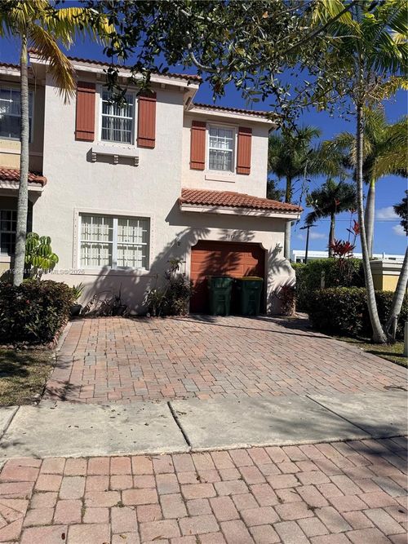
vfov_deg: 71.6
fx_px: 377
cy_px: 272
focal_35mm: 24
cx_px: 204
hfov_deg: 56.8
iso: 80
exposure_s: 1/10309
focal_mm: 6.76
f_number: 1.78
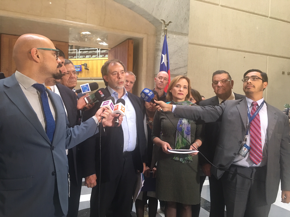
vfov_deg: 48.2
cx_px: 145
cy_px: 108
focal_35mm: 29
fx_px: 243
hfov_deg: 61.7
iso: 200
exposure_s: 1/33
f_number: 2.2
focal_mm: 4.15
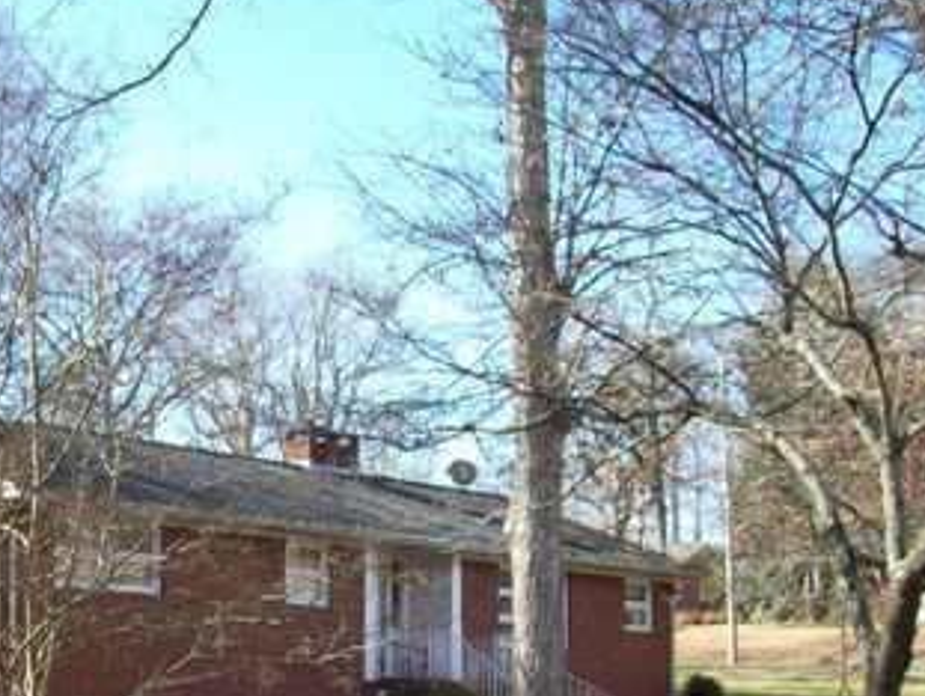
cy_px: 625
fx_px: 1980
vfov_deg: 19.6
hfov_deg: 25.9
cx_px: 190
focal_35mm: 74
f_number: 2.7
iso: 80
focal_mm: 6
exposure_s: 1/326
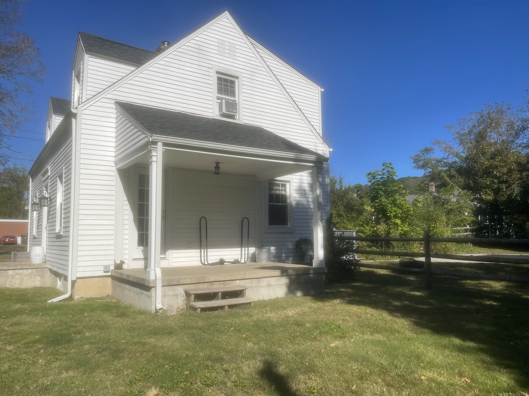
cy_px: 198
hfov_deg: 69.4
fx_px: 382
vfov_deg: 54.9
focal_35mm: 25
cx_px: 264
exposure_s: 1/6579
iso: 32
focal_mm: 5.1
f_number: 1.6
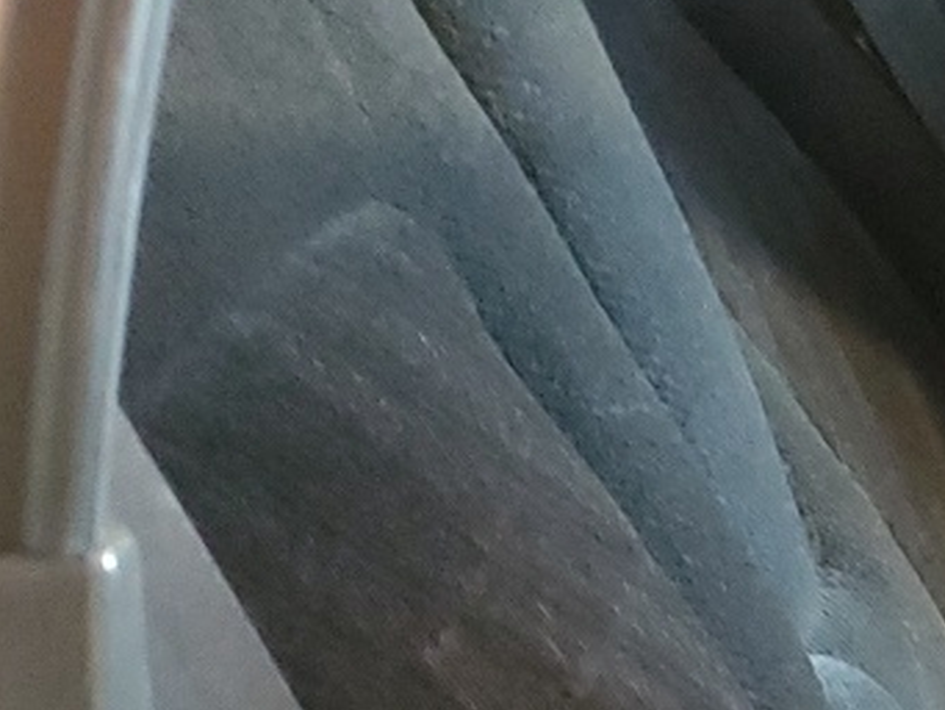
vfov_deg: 12.0
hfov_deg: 14.2
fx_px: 3332
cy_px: 693
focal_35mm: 122
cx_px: 1724
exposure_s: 1/15
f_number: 1.5
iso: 332
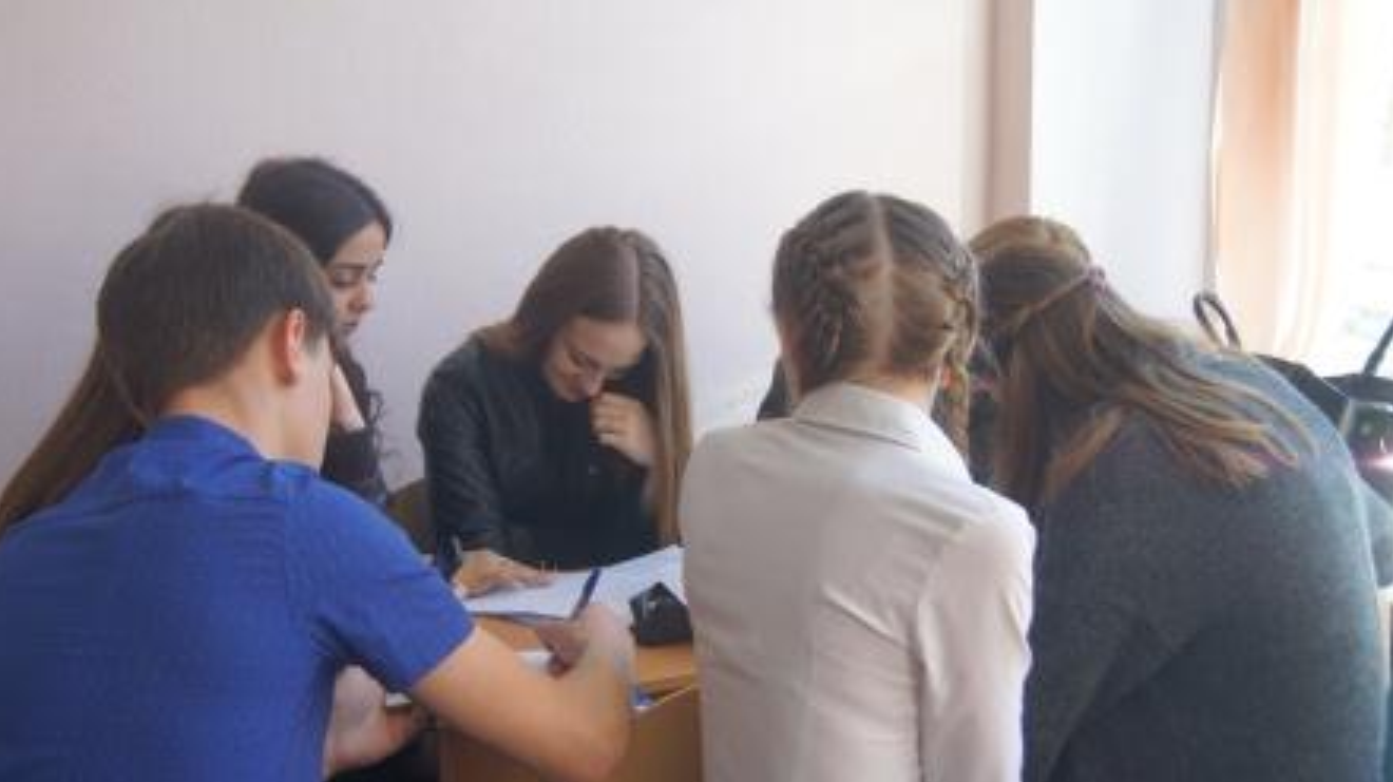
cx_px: 690
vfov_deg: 24.8
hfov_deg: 42.9
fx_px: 1772
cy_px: 469
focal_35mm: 48
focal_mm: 30
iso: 200
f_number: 5
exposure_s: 1/100
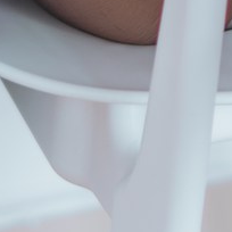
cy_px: -568
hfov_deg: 4.7
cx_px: 275
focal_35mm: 374
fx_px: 2836
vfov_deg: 4.4
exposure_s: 1/100
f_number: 1.4
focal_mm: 50
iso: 125
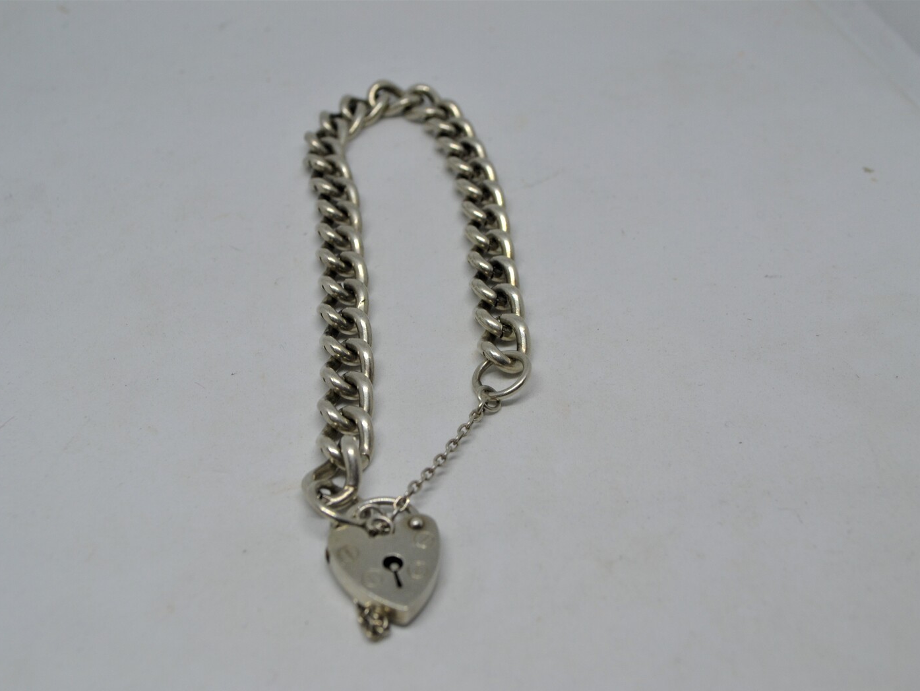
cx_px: 425
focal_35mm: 43
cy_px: 351
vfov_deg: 33.6
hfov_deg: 43.8
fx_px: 1143
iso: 400
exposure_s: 1/60
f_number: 7.1
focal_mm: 26
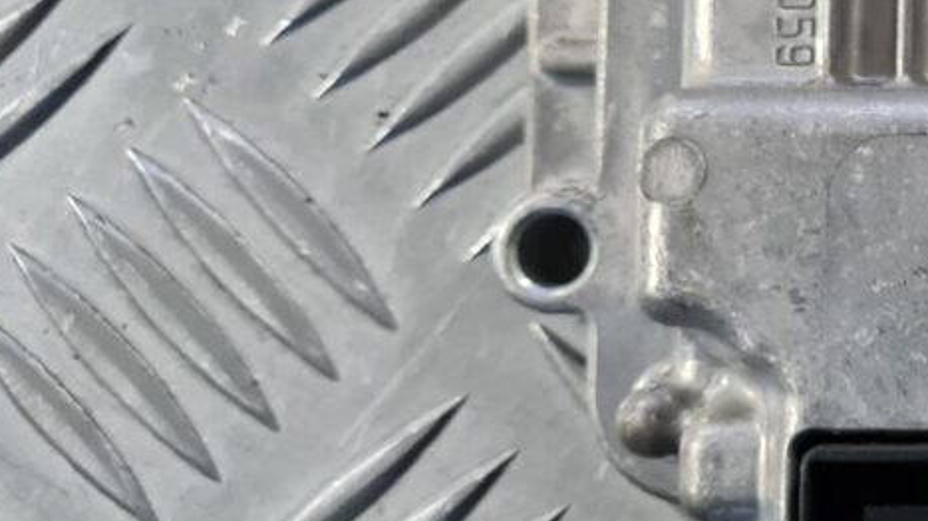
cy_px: -12
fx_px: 2090
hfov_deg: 21.3
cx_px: 1377
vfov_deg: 14.0
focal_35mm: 85
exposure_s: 1/33
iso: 640
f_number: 1.8
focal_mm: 5.4
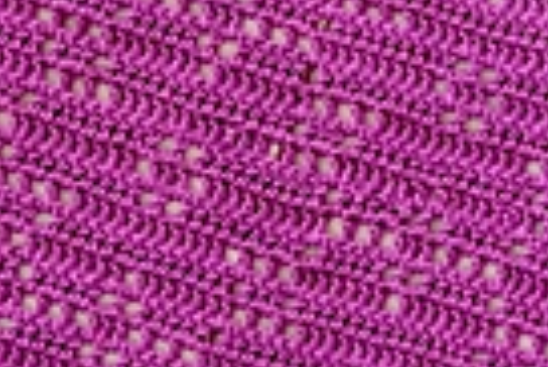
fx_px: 3871
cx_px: 762
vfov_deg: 5.4
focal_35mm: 254
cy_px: -119
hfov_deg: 8.0
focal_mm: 35.8
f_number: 4
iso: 5000
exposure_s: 1/105
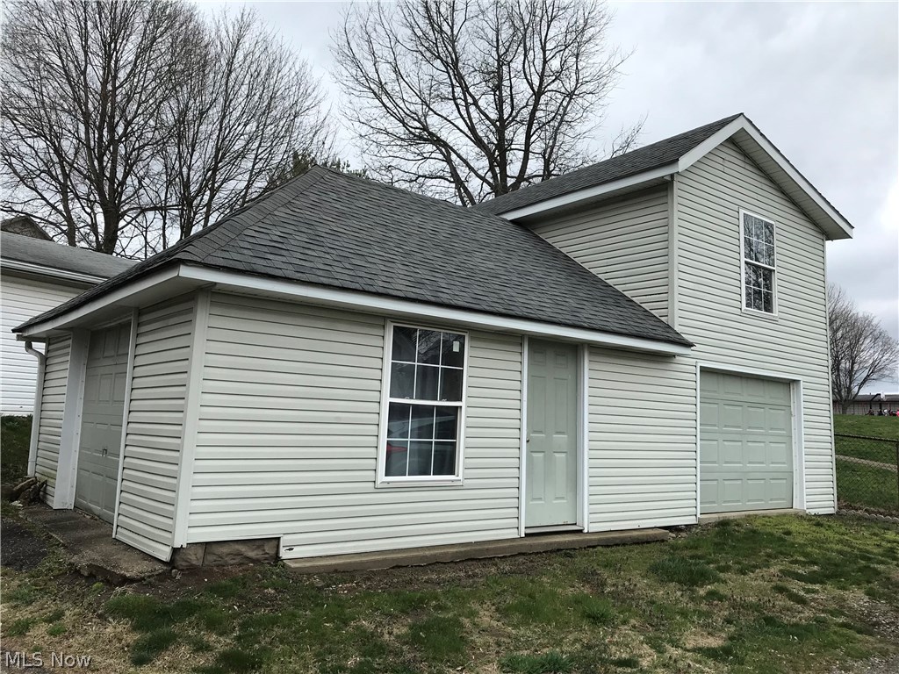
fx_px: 727
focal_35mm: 28
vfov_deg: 49.7
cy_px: 337
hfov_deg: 63.4
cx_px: 450
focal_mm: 3.99
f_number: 1.8
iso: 20
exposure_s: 1/1153
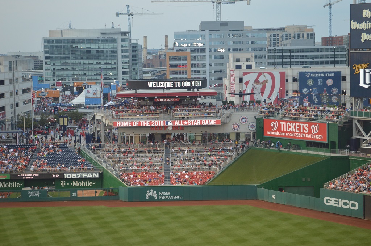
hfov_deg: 26.0
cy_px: 123
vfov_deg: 17.4
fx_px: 803
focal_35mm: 78
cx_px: 186
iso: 400
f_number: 5.6
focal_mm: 52
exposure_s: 1/125
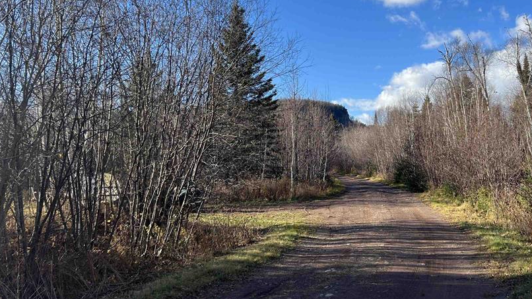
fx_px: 508
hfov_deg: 54.7
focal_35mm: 36
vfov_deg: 32.7
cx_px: 330
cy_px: 116
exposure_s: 1/2353
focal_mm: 5.7
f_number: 1.5
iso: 50
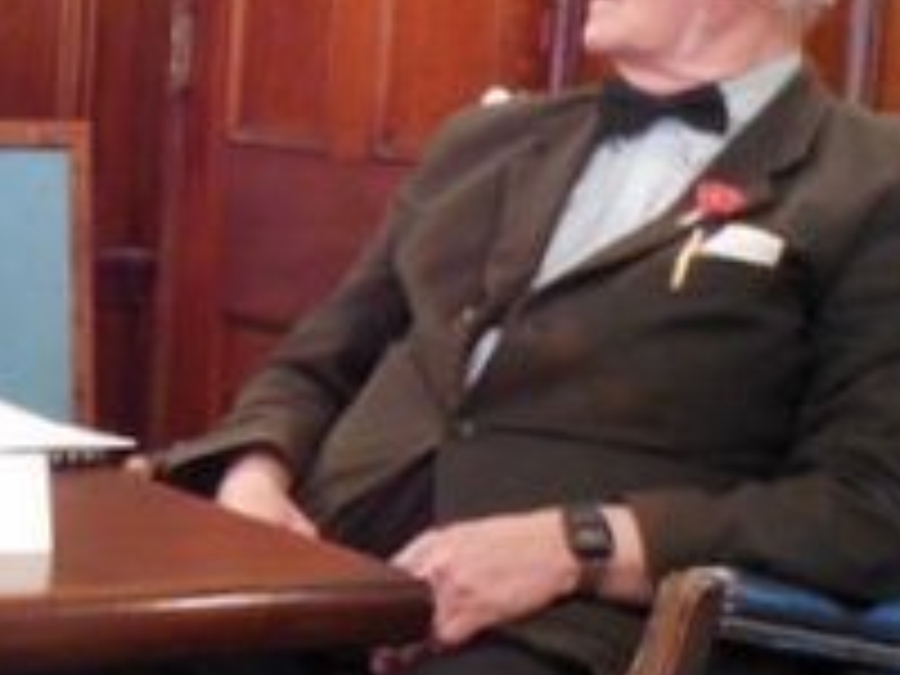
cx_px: -479
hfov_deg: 20.6
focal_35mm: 80
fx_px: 2080
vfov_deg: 18.4
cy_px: 477
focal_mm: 4.5
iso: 800
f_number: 3.3
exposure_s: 1/8
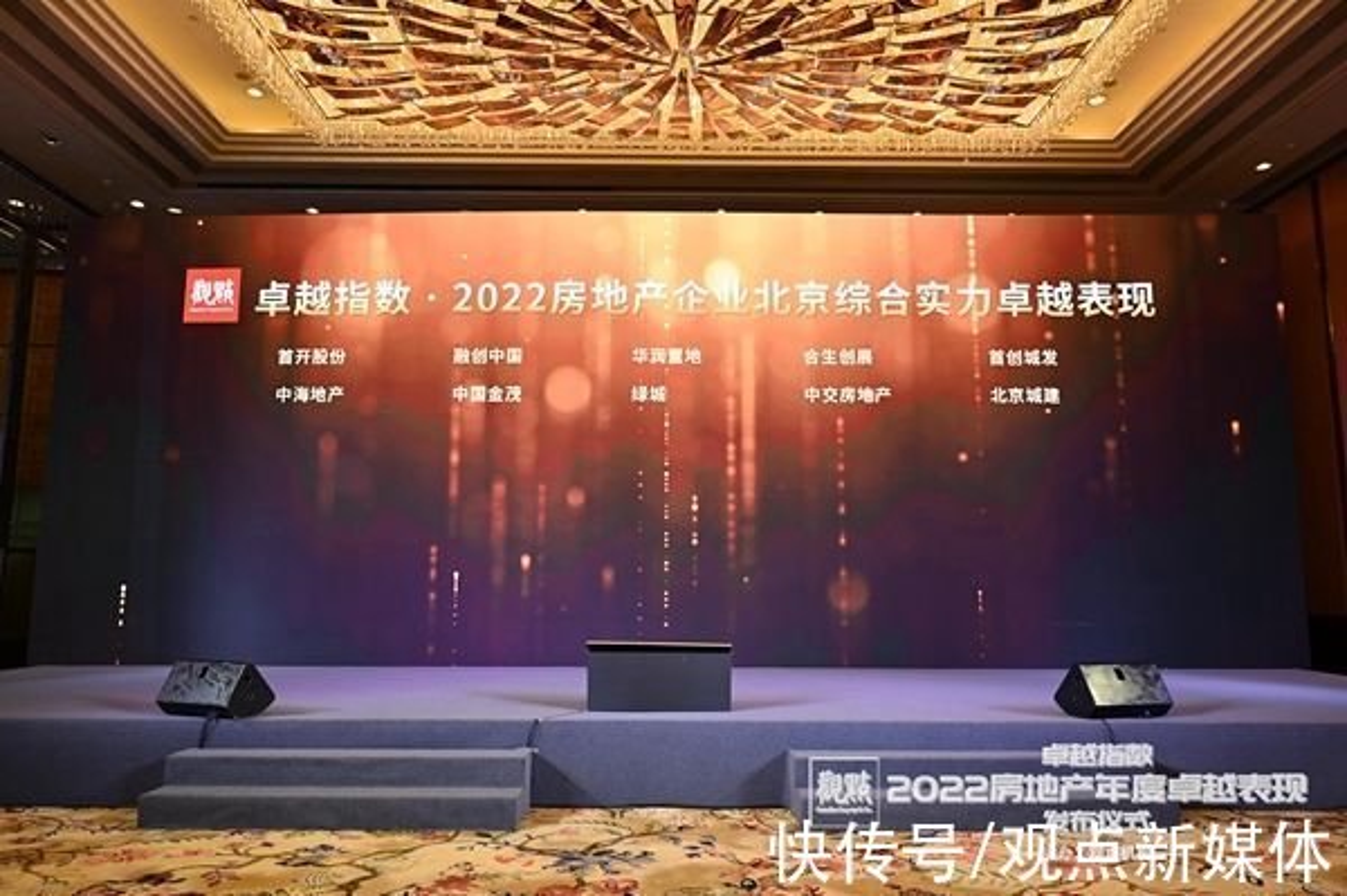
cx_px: 674
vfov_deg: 50.3
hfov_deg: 70.5
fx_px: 953
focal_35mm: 26
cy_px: 448
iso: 400
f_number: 3.5
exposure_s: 1/80
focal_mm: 25.5
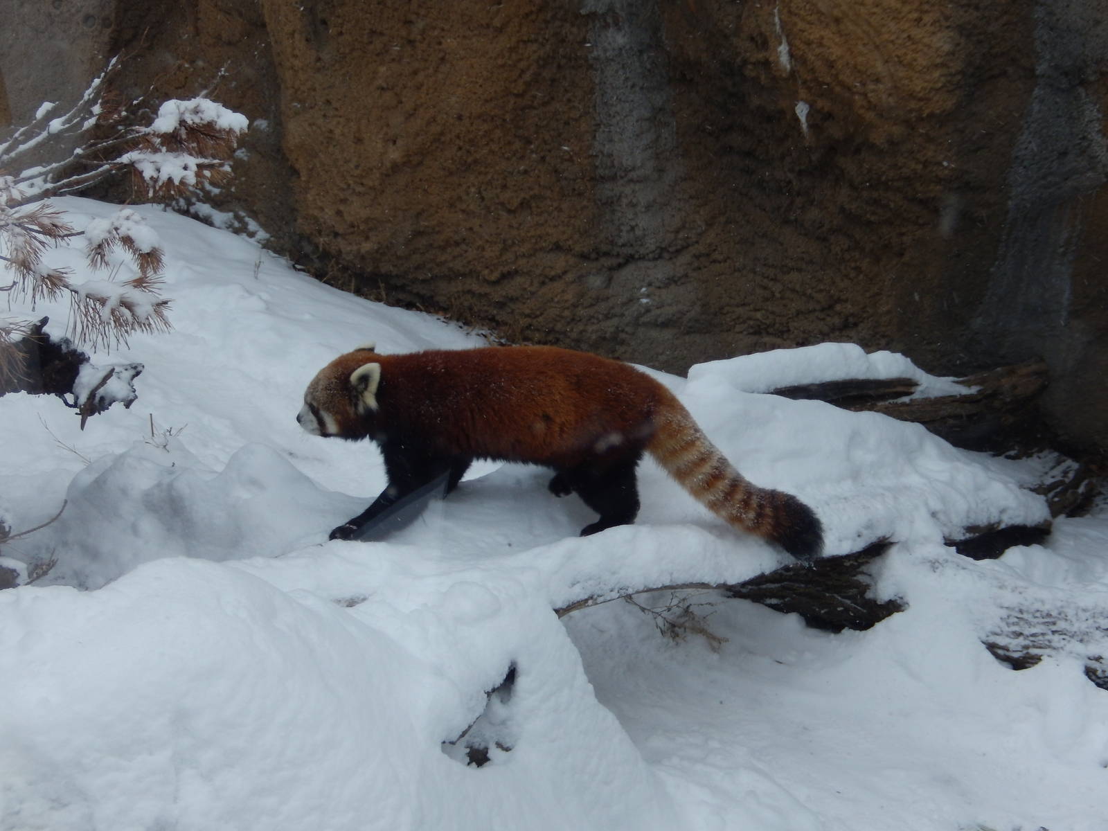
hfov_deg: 33.2
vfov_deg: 25.2
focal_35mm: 58
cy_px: 416
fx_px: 1856
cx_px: 554
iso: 125
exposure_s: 1/500
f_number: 4.6
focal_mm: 10.4
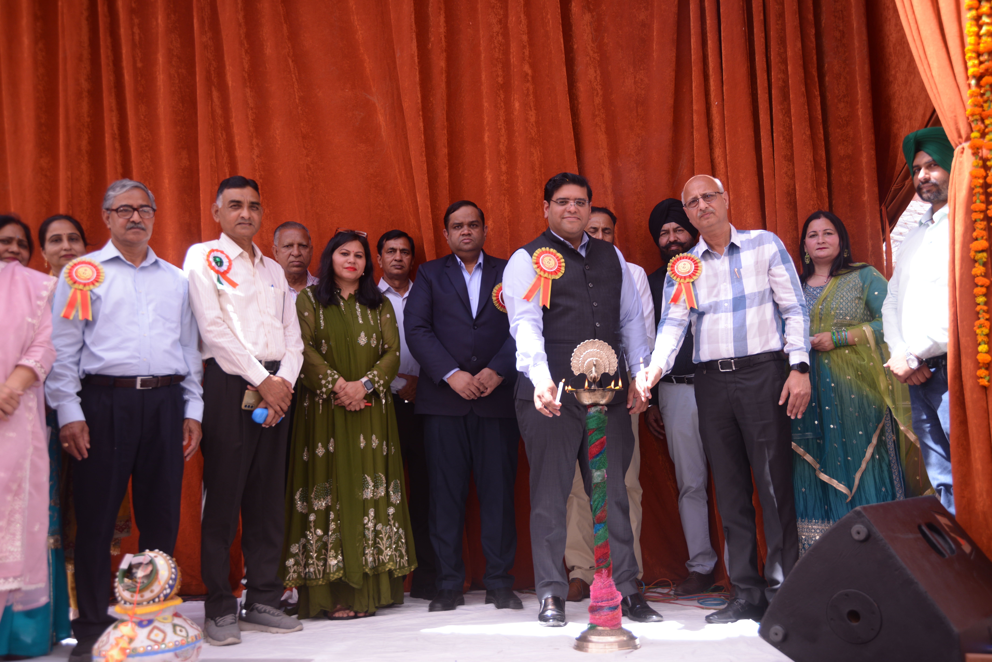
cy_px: 331
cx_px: 496
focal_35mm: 40
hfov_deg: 48.4
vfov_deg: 33.4
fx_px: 1103
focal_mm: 40
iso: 200
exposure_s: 1/125
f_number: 6.3
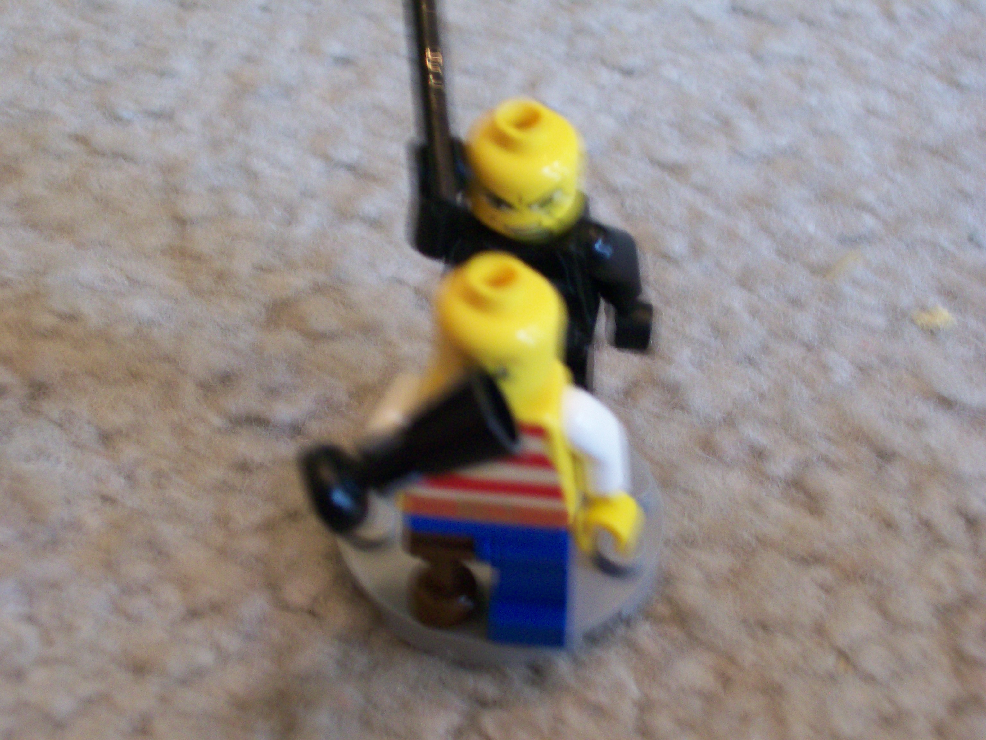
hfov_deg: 27.8
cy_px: 370
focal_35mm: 70
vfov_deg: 21.0
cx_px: 493
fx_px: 1994
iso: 160
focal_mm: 11.6
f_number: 3.8
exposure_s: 1/8
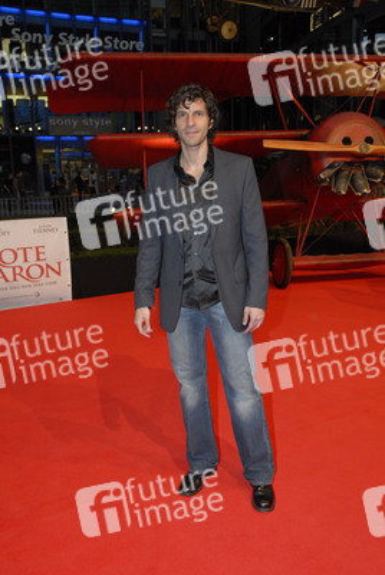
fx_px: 551
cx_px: 192
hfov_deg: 38.5
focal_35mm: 34
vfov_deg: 55.0
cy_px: 288
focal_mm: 23
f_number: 6.3
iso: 800
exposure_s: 1/125
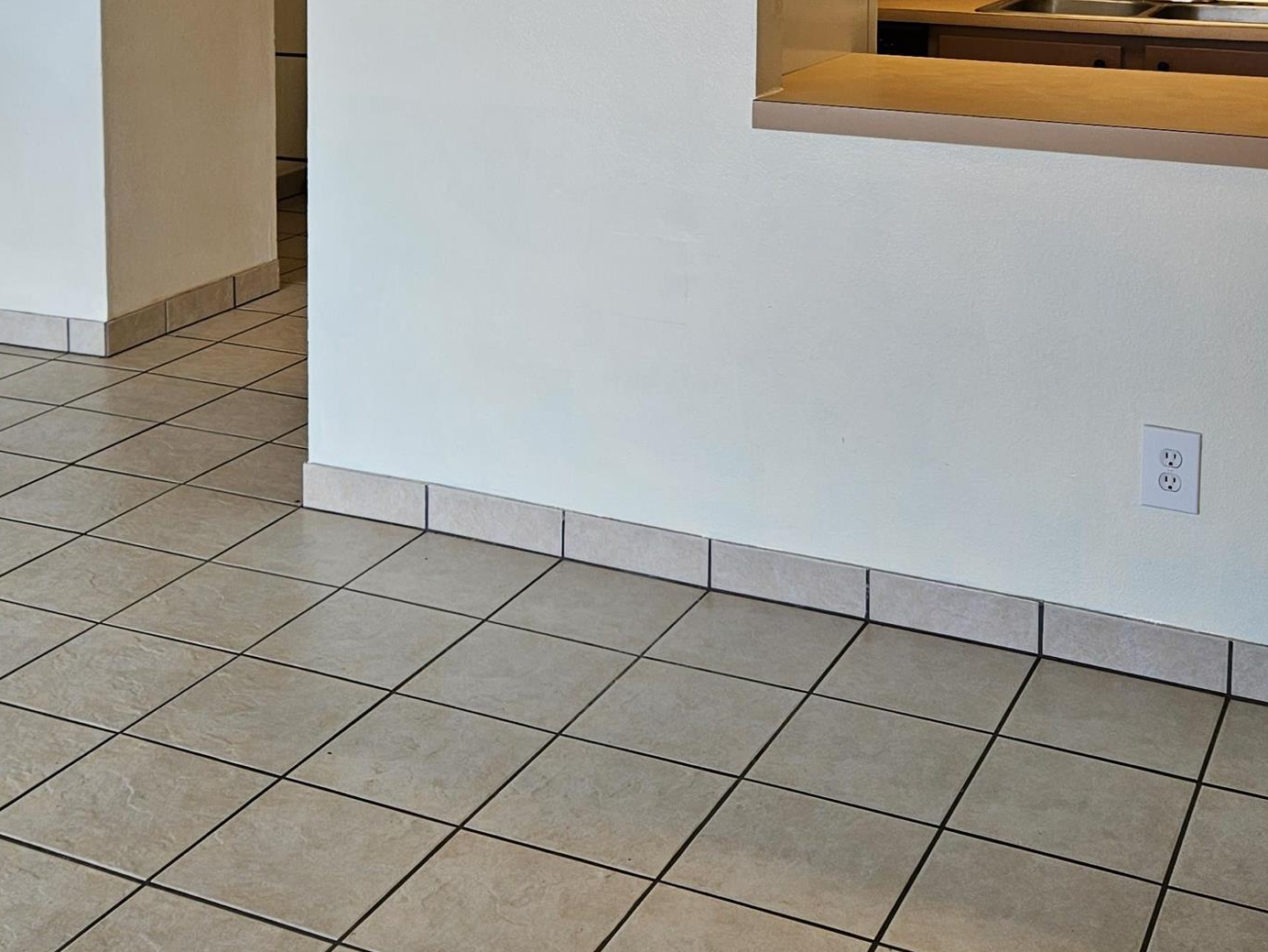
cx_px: 575
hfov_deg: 37.5
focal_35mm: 51
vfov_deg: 26.9
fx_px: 1868
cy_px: -14
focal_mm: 5.4
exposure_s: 1/120
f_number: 1.8
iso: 64
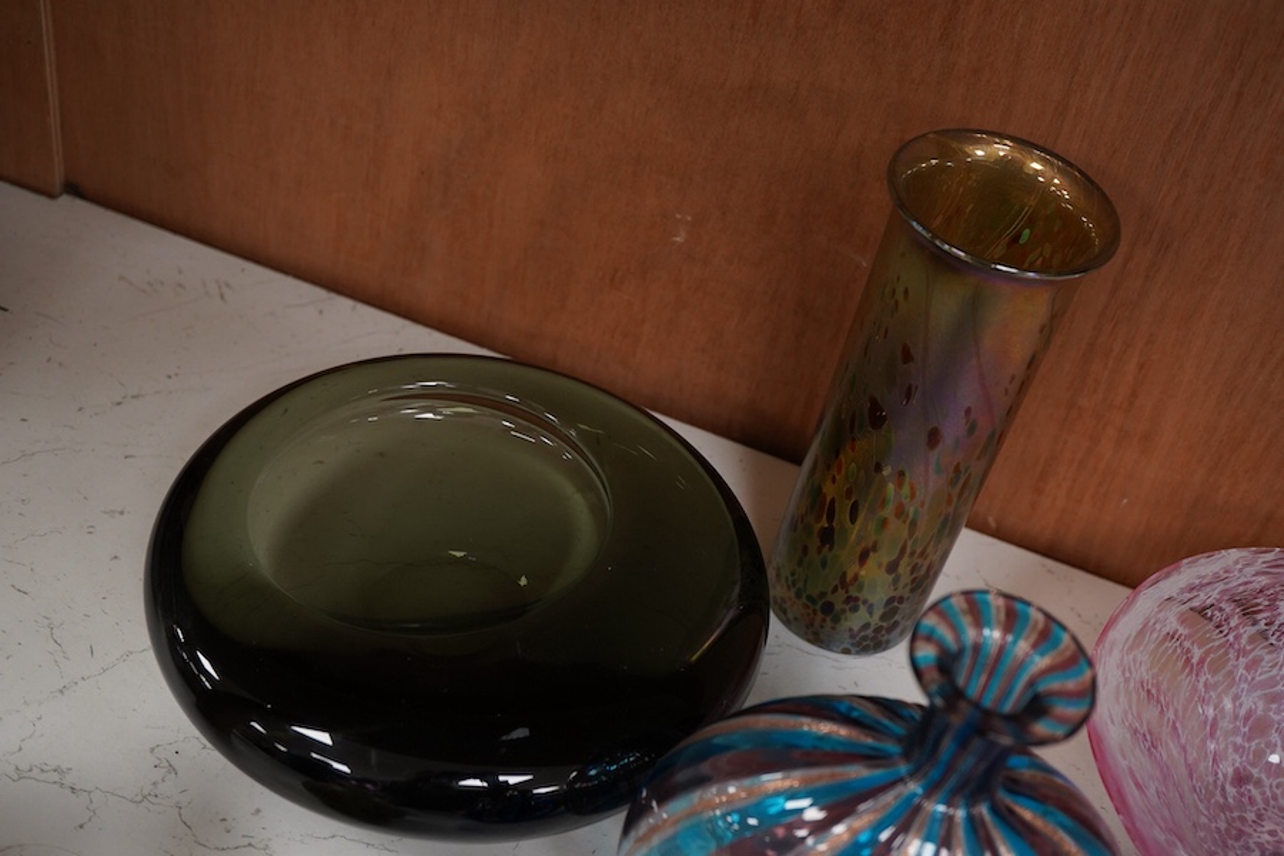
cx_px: 642
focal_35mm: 45
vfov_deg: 29.9
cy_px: 428
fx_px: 1605
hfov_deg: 43.6
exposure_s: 1/125
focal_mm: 30
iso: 1250
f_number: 7.1
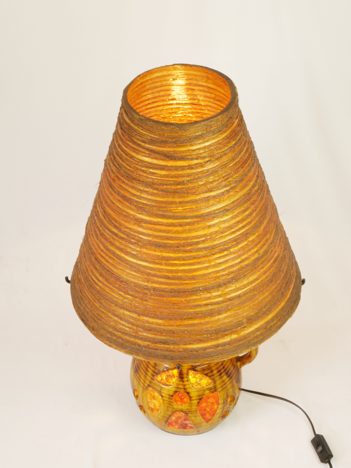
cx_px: 176
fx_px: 973
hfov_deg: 20.4
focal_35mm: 72
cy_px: 234
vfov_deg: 27.0
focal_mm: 36
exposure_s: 1/10
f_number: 22
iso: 800
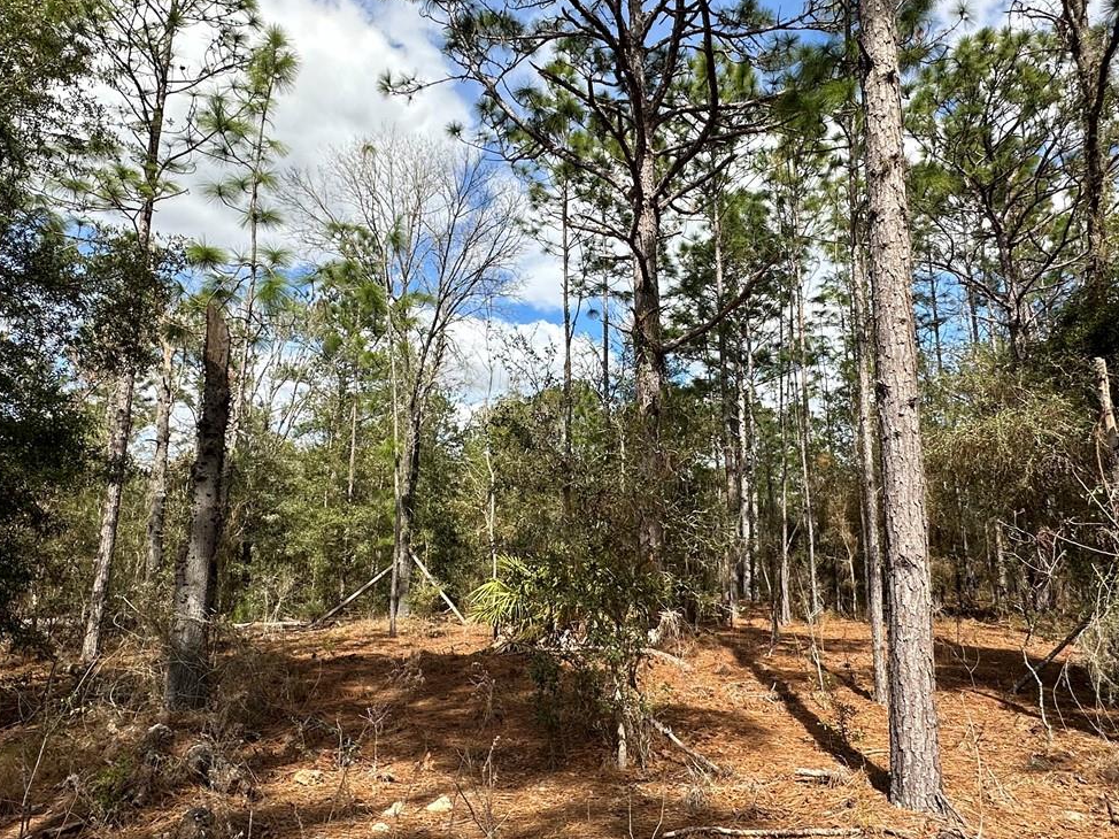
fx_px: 743
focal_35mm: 23
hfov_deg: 73.8
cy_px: 407
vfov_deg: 58.8
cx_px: 611
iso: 40
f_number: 2.2
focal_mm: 2.22
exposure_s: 1/1435
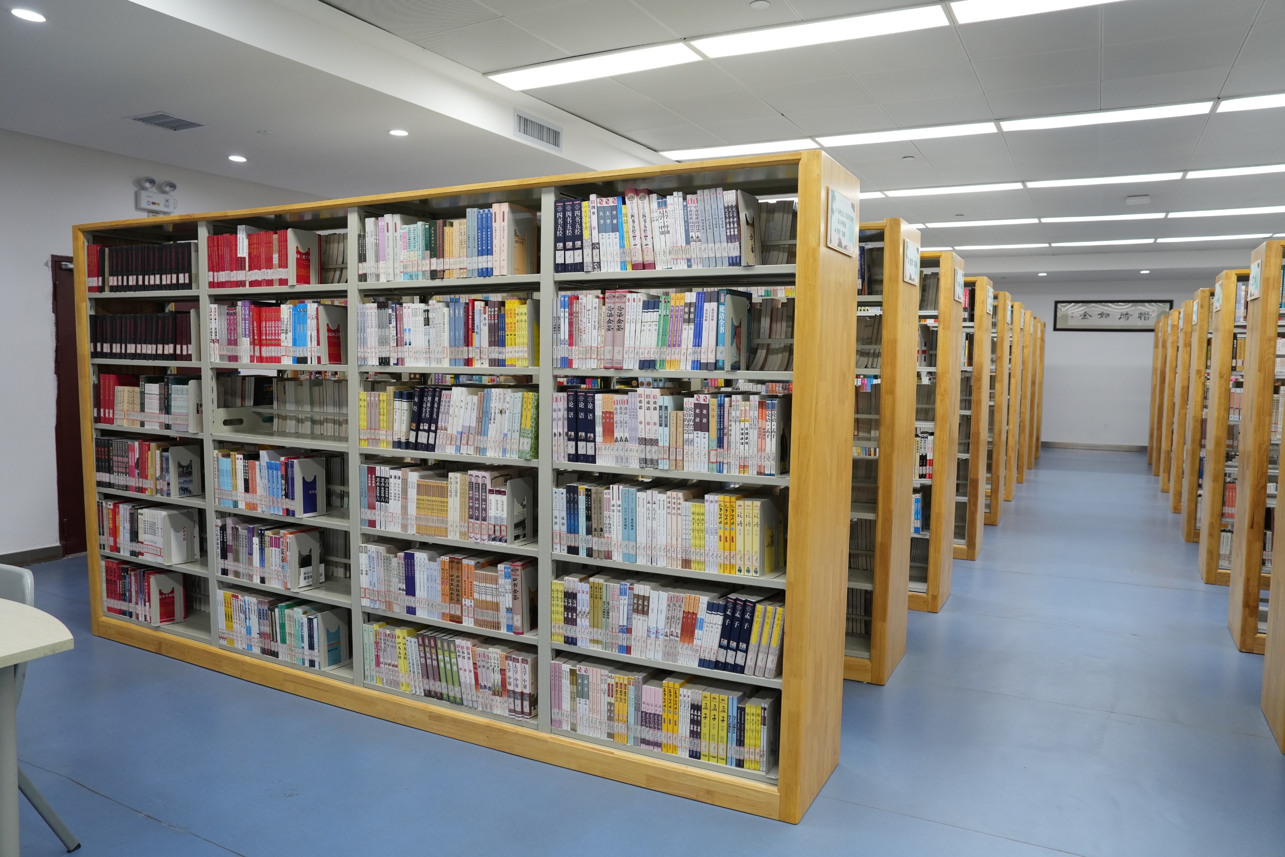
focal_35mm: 24
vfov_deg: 53.1
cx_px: 642
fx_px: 857
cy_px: 428
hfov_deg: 73.7
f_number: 4
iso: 1600
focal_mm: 24
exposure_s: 1/200
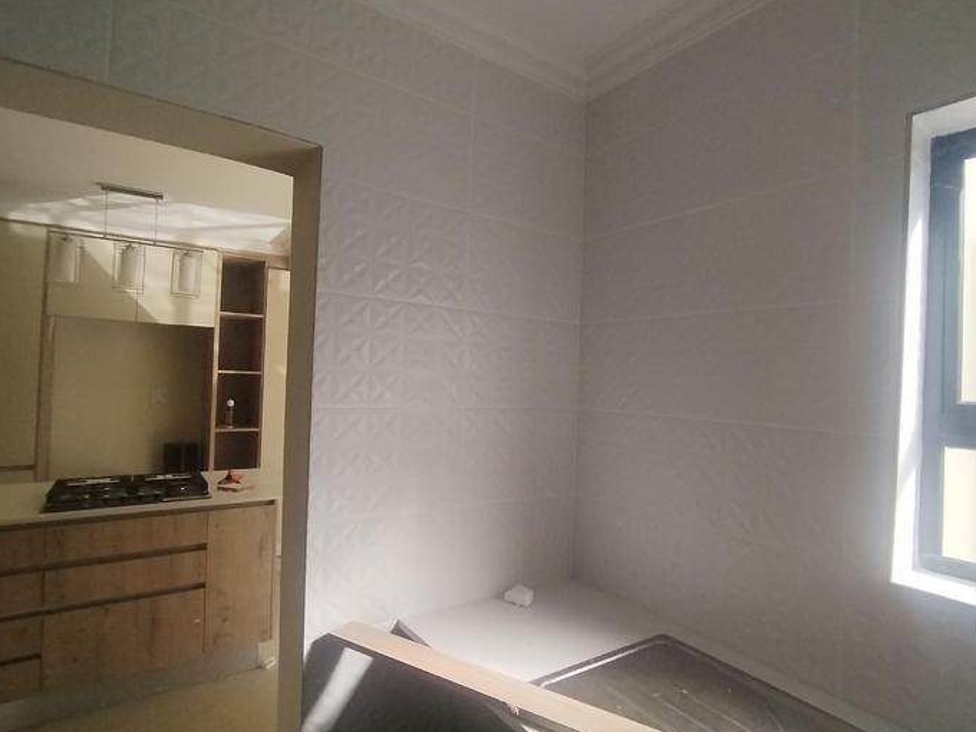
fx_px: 564
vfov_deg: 66.0
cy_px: 377
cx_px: 512
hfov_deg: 81.7
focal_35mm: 20
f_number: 2.2
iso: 100
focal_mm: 1.42
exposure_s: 1/899
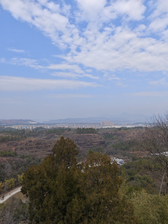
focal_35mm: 23
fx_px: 149
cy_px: 112
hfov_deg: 58.9
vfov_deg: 73.9
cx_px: 84
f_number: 1.6
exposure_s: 1/2150
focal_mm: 6.55
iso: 50
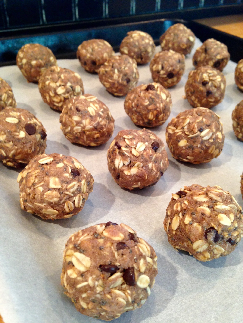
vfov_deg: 55.4
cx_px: 122
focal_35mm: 33
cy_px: 162
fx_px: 309
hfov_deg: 42.9
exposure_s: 1/20
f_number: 2.4
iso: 200
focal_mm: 4.12
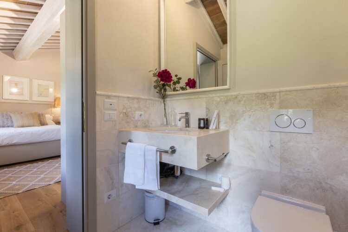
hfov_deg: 96.7
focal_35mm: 16
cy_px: 116
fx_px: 155
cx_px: 174
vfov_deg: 73.7
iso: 400
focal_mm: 16
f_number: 10
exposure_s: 1/6
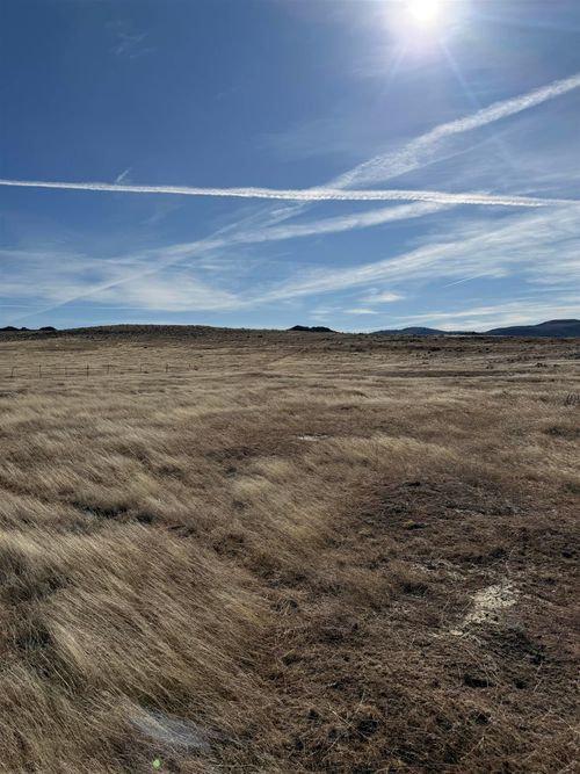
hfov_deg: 56.8
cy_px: 387
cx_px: 290
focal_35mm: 24
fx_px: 536
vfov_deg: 71.6
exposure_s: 1/14286
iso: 80
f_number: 1.78
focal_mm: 6.76
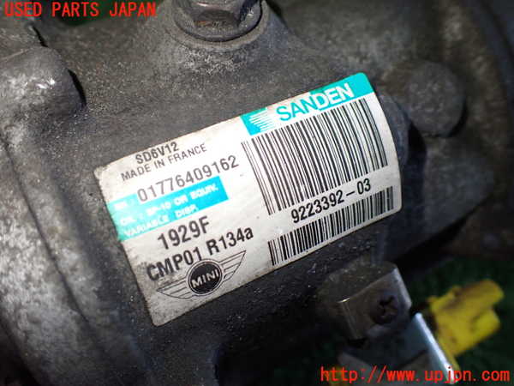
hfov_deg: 60.0
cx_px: 257
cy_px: 193
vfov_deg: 46.8
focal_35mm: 30
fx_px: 445
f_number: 2.3
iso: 500
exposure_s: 1/125
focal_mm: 5.4
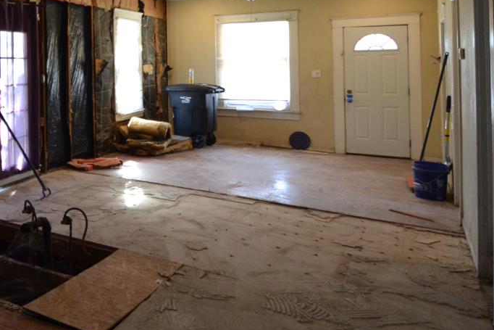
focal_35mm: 33
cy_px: 51
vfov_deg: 38.0
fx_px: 453
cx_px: 10
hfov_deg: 48.2
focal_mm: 10
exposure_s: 1/60
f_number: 3.5
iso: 1250
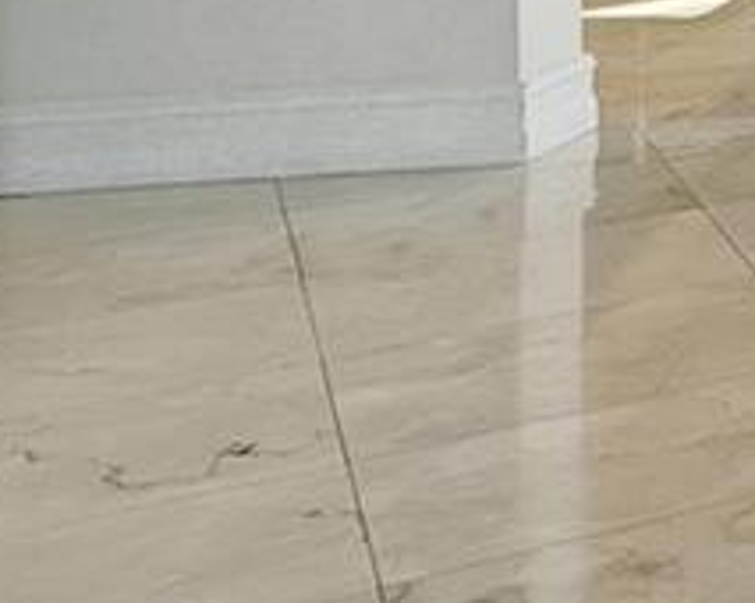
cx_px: 2641
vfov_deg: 11.9
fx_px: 2602
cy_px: -571
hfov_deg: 9.5
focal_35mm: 117
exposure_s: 1/125
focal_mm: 16.5
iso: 640
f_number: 13
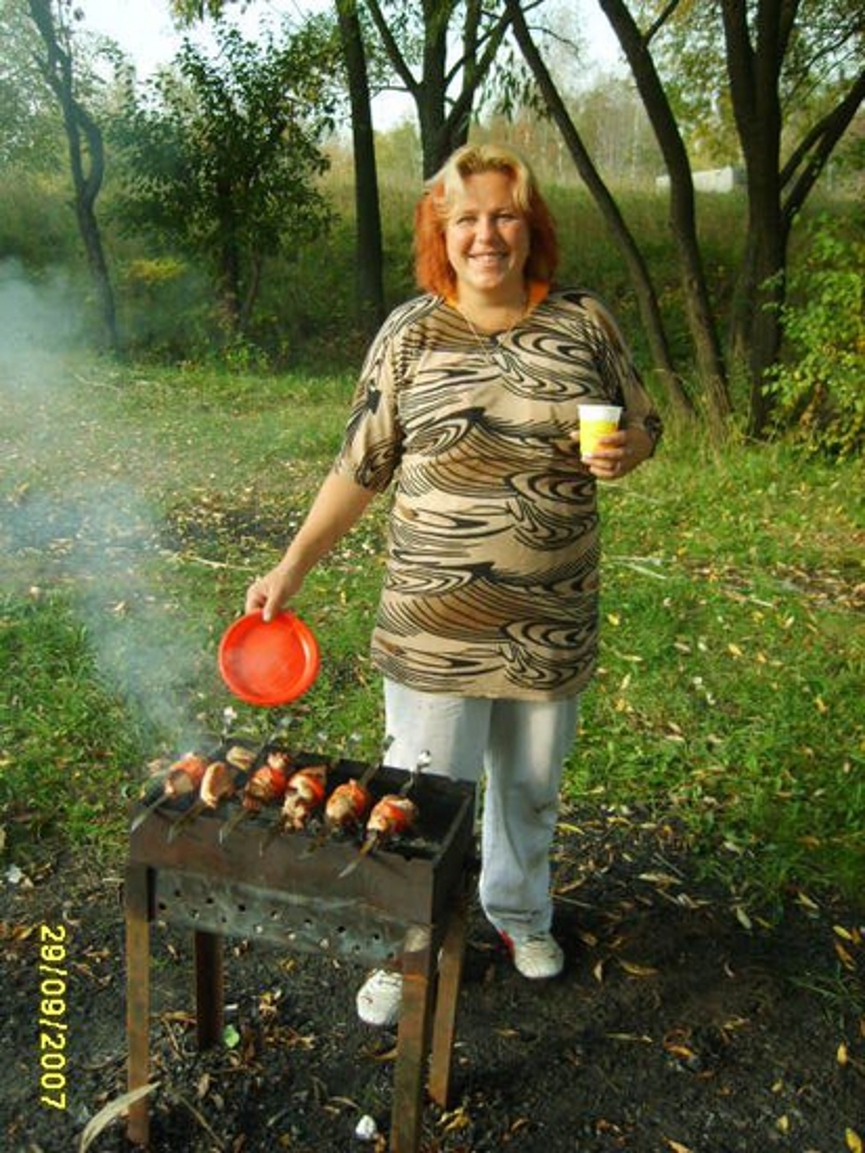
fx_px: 1165
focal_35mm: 35
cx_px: 432
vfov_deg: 52.6
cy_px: 576
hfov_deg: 40.7
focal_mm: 7.4
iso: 50
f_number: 2.8
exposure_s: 1/180
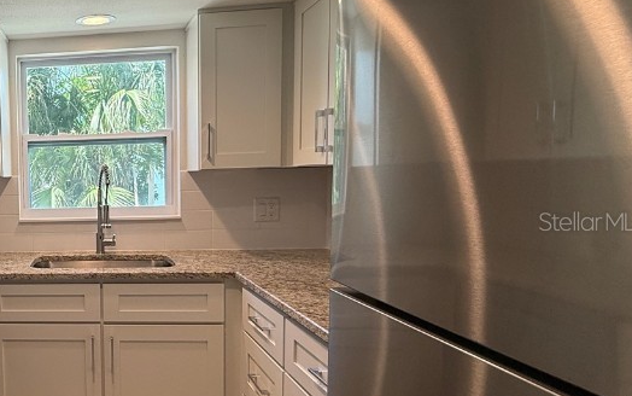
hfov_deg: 54.1
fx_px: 500
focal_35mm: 29
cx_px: 35
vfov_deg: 43.1
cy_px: 221
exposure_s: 1/100
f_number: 2.2
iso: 64
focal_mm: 2.22
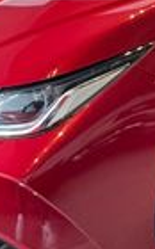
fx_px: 339
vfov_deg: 38.0
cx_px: 194
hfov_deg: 23.2
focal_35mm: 50
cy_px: 30
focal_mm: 2.22
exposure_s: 1/60
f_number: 2.2
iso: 1000
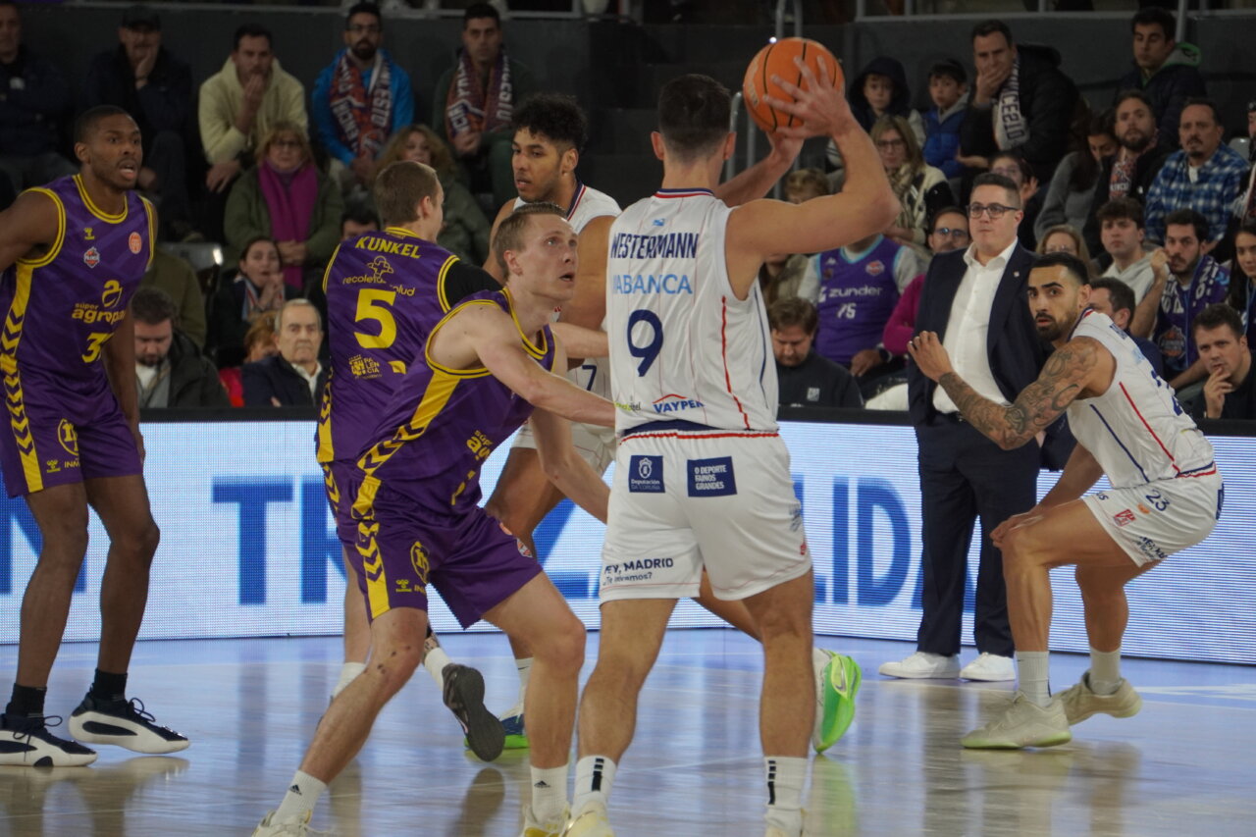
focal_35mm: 315
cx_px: 628
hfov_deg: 6.5
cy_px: 418
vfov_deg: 4.4
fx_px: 10988
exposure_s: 1/400
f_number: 6.3
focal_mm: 210
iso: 1250
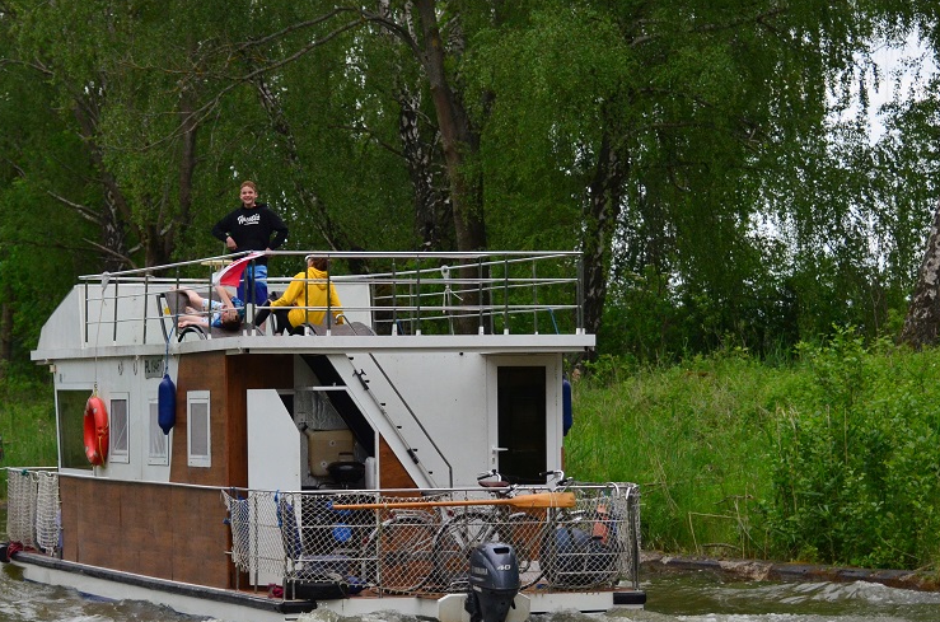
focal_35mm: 142
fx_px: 3699
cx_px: 333
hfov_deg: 14.5
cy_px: 328
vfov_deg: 9.6
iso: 1250
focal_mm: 70
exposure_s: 1/1250
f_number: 4.5
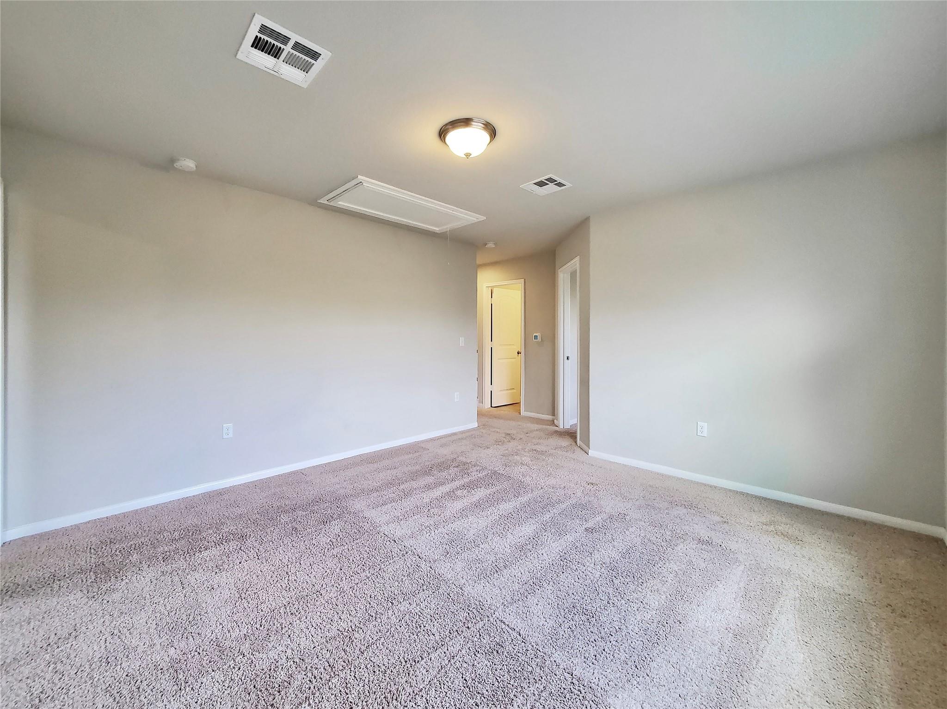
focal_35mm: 13
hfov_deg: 106.2
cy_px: 354
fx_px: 356
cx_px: 474
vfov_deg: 89.9
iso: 250
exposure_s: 1/60
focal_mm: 1.8
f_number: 2.2
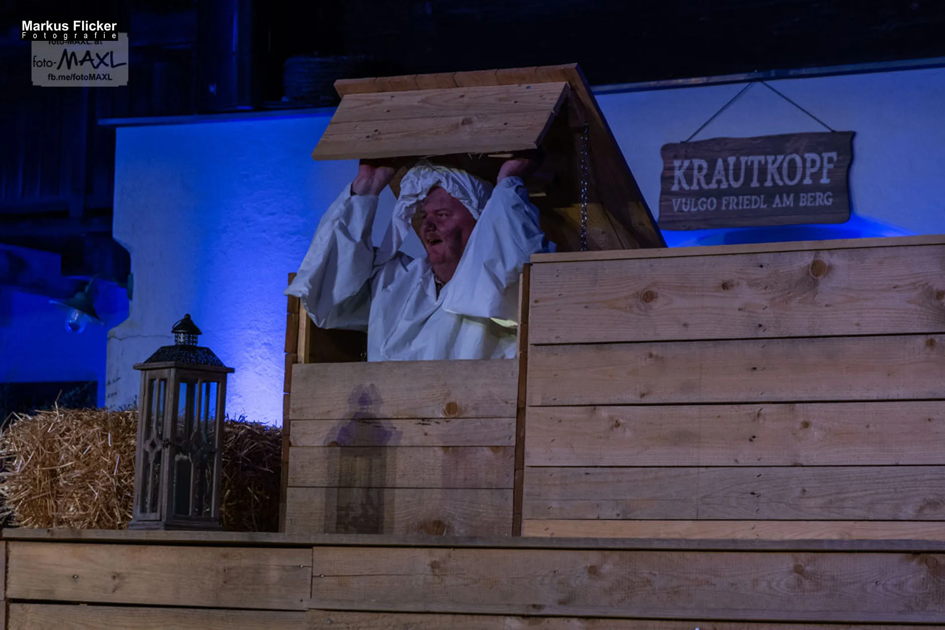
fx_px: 3150
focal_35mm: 120
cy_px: 315
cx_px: 472
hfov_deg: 17.1
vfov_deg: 11.4
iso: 800
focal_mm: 80
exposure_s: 1/250
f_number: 4
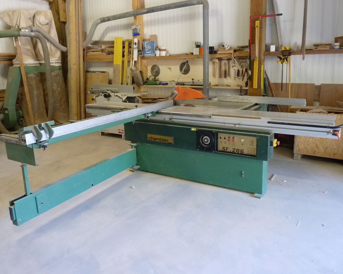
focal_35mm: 29
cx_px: 181
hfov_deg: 60.4
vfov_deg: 50.0
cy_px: 134
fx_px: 294
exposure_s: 1/25
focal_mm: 4.8
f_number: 2.8
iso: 400
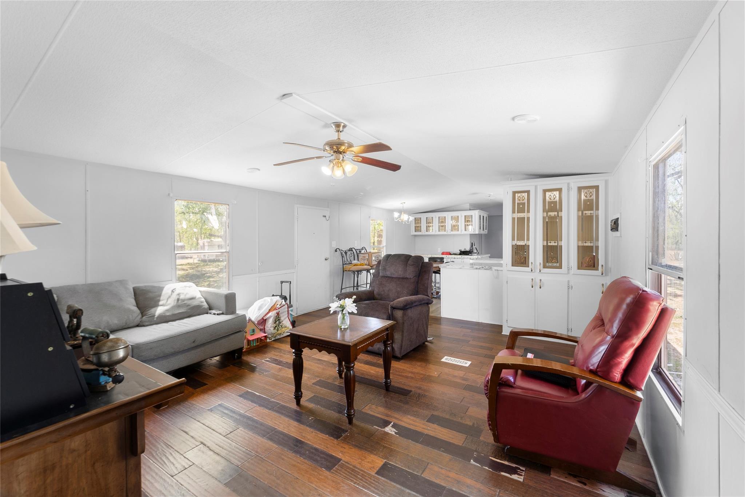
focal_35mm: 15
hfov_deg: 100.4
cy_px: 248
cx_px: 372
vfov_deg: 77.3
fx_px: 310
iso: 100
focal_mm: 10
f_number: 11
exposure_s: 2
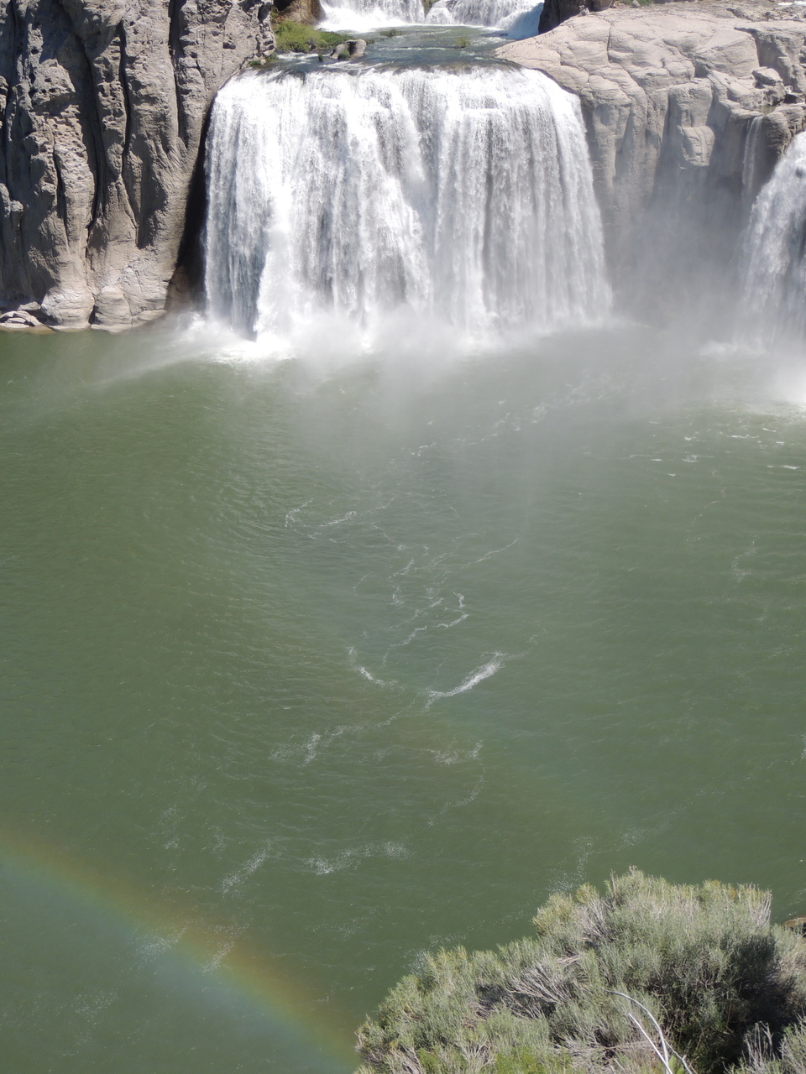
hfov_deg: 29.1
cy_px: 537
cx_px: 403
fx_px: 1552
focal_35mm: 50
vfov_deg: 38.2
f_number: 3.6
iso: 100
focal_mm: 8.9
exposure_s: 1/1000
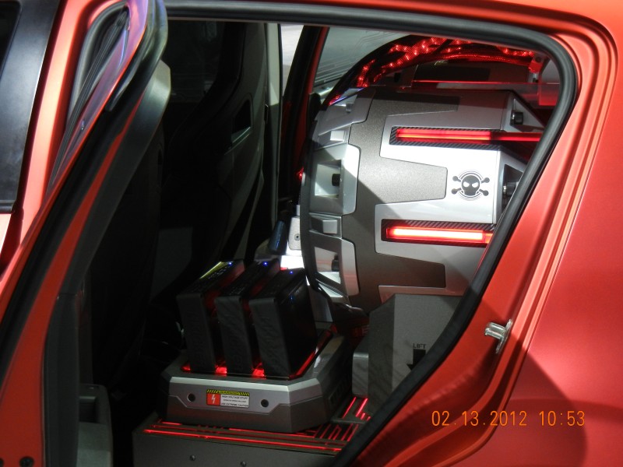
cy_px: 234
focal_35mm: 68
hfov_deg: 28.6
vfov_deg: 21.6
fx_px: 1224
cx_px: 312
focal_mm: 12.2
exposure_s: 1/31
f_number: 4.1
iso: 400
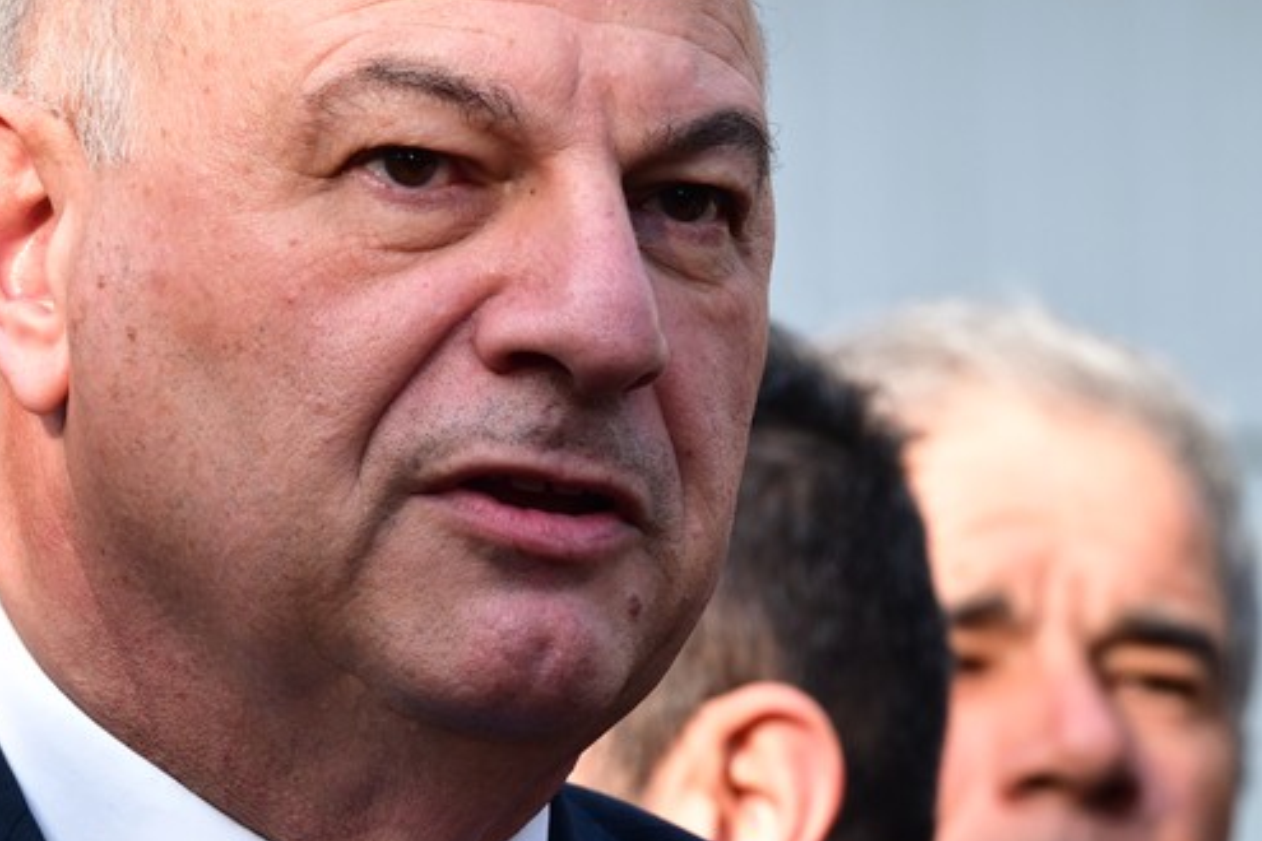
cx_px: 329
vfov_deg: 2.8
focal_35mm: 485
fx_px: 17001
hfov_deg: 4.2
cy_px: 171
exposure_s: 1/400
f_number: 7.1
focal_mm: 200
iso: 800
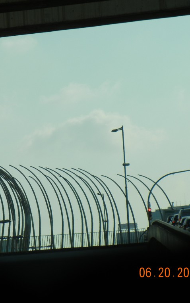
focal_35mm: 284
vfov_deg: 7.4
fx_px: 2351
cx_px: 61
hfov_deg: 4.6
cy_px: 152
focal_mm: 36
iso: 160
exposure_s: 1/454
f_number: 9.4
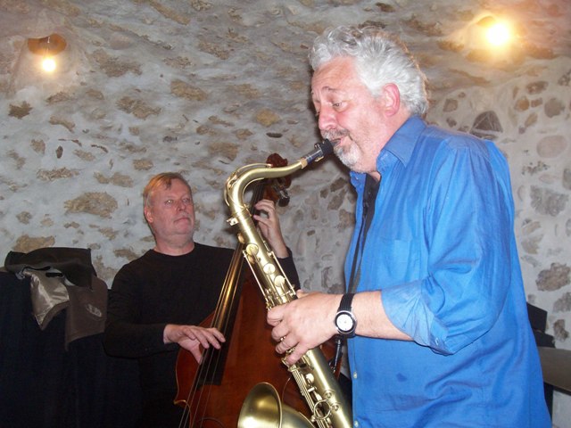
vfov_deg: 34.3
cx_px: 286
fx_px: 693
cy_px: 214
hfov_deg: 44.8
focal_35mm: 42
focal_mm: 7
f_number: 2.9
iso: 160
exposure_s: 1/68.5
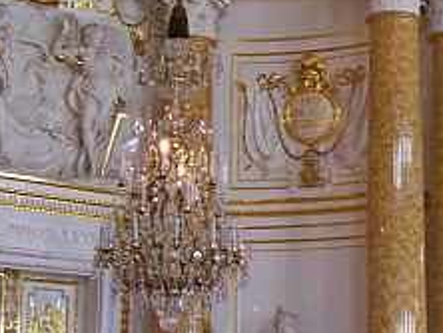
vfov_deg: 15.1
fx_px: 1256
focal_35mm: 98
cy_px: 215
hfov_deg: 19.2
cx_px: 493
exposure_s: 1/30.9
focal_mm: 5.6
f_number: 2.7
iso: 160
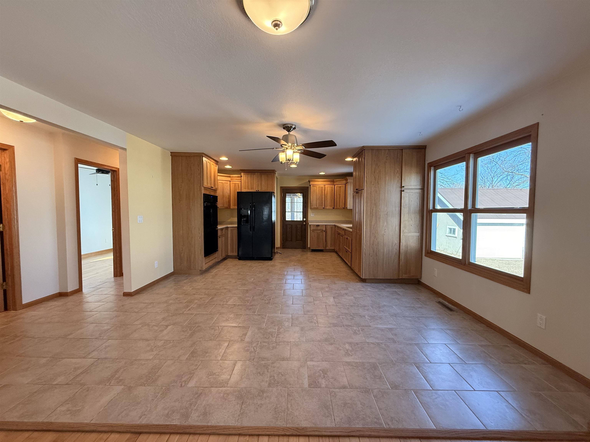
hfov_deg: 102.1
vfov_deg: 85.7
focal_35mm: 14
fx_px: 239
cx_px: 295
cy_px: 221
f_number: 2.2
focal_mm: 2.22
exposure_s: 1/120
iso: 250
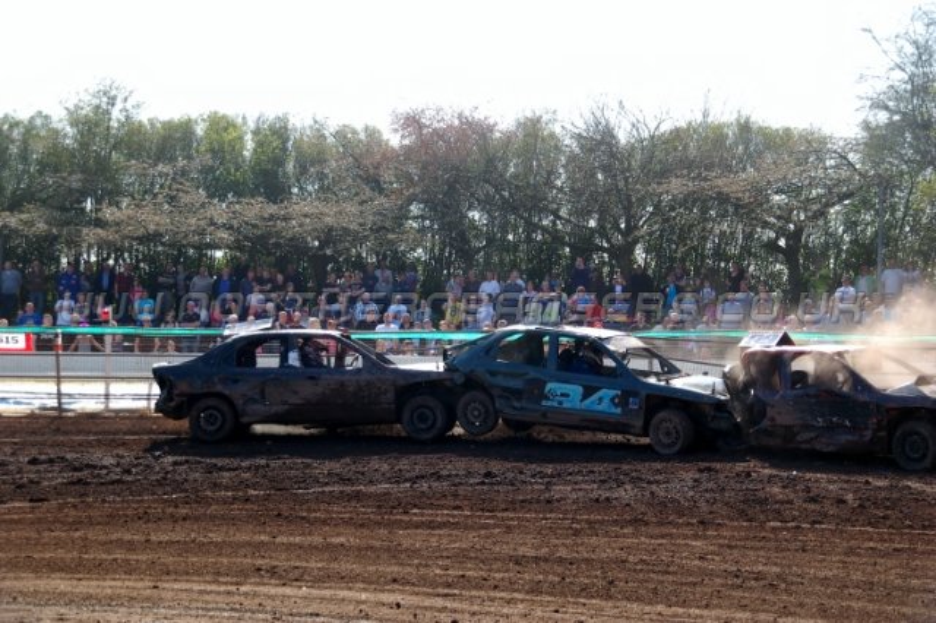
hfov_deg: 24.6
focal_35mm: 82
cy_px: 312
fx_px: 2144
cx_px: 468
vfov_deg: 16.5
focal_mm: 55
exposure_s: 1/800
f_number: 5.3
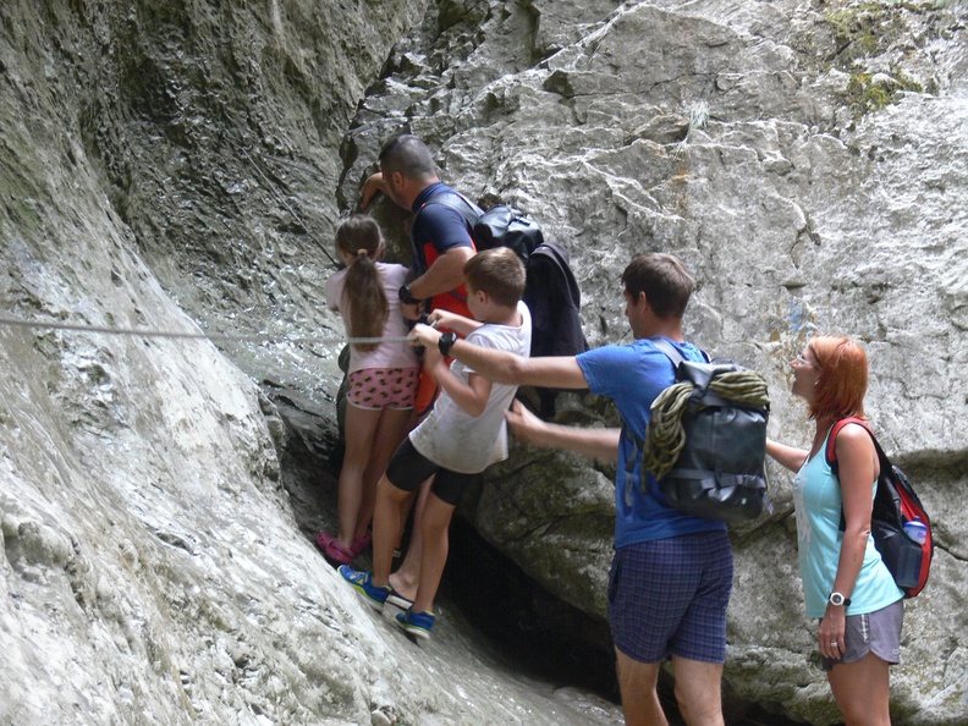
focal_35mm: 81
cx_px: 484
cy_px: 363
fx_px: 2265
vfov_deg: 18.2
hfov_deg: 24.1
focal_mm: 17.1
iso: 200
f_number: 3.2
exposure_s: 1/25
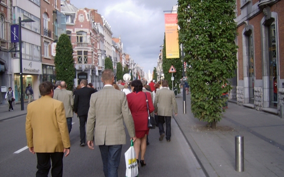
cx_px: 143
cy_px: 86
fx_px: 302
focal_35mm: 39
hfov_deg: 50.4
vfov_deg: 32.8
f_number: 2.8
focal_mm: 6
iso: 100
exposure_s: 1/156
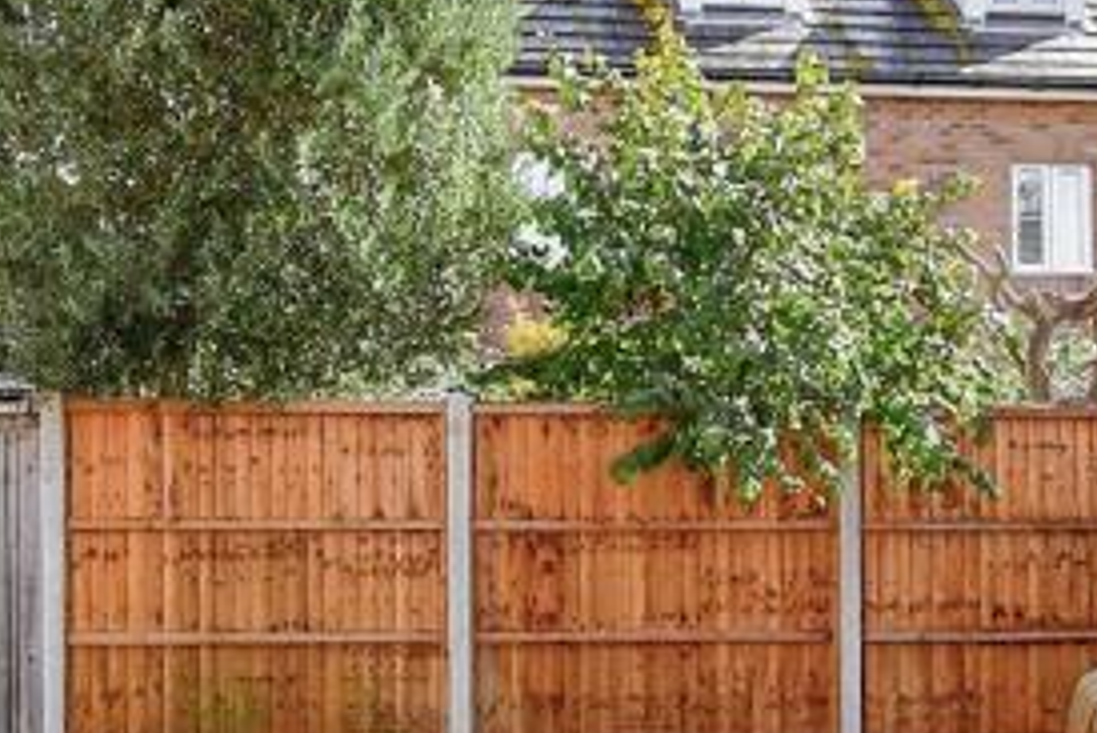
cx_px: 316
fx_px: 1707
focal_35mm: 56
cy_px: 346
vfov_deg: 24.2
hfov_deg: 35.1
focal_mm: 10
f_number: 8
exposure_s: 1/320
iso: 320
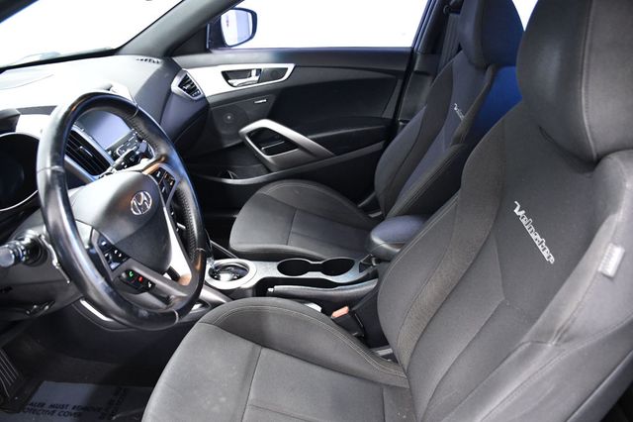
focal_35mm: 27
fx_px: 474
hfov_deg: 67.4
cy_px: 211
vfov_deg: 47.9
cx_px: 316
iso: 2500
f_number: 4
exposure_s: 1/60
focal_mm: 18
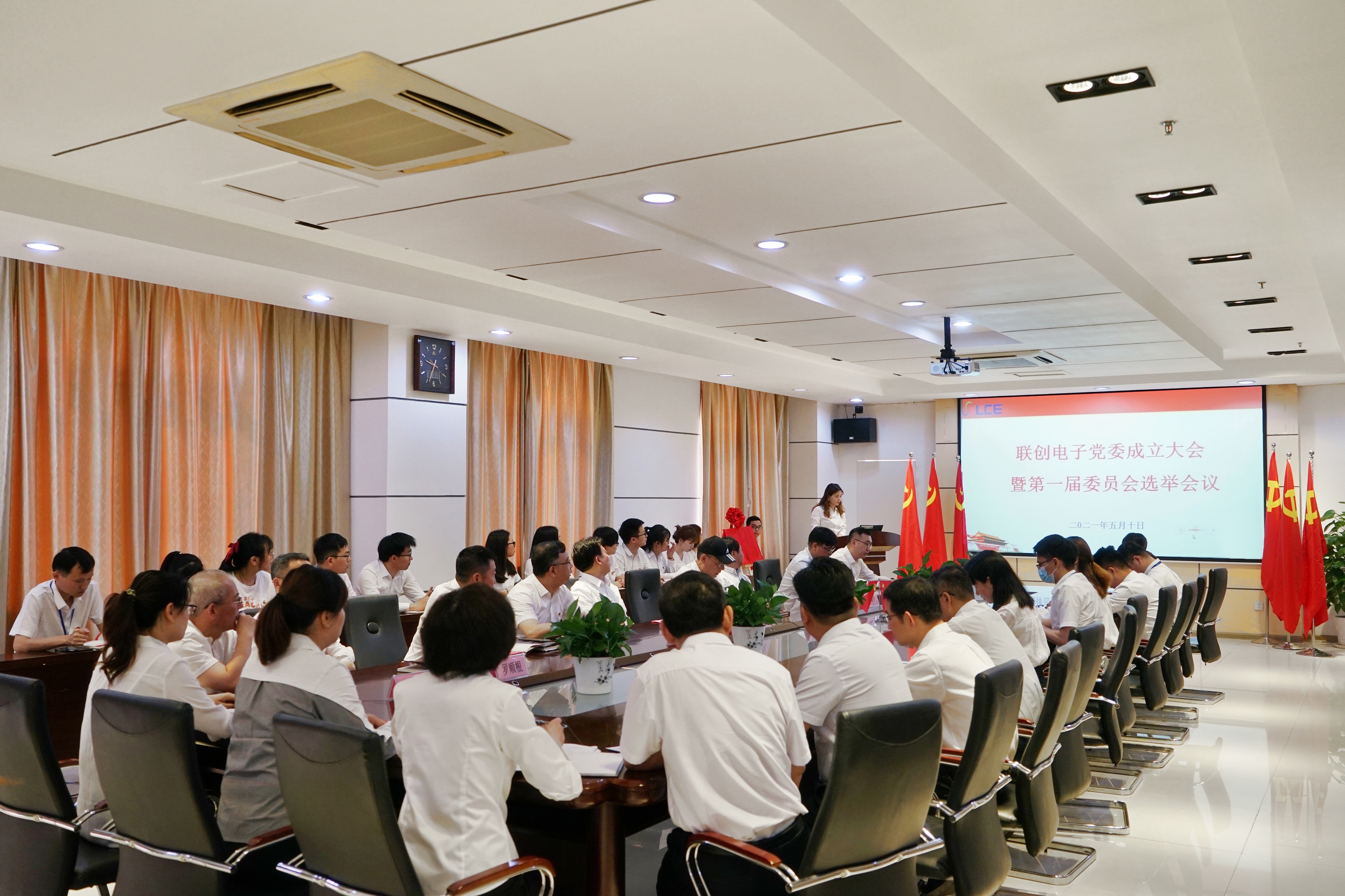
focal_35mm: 30
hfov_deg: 61.9
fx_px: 1121
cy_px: 448
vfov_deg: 43.6
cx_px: 672
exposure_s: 1/160
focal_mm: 30
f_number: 4
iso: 640
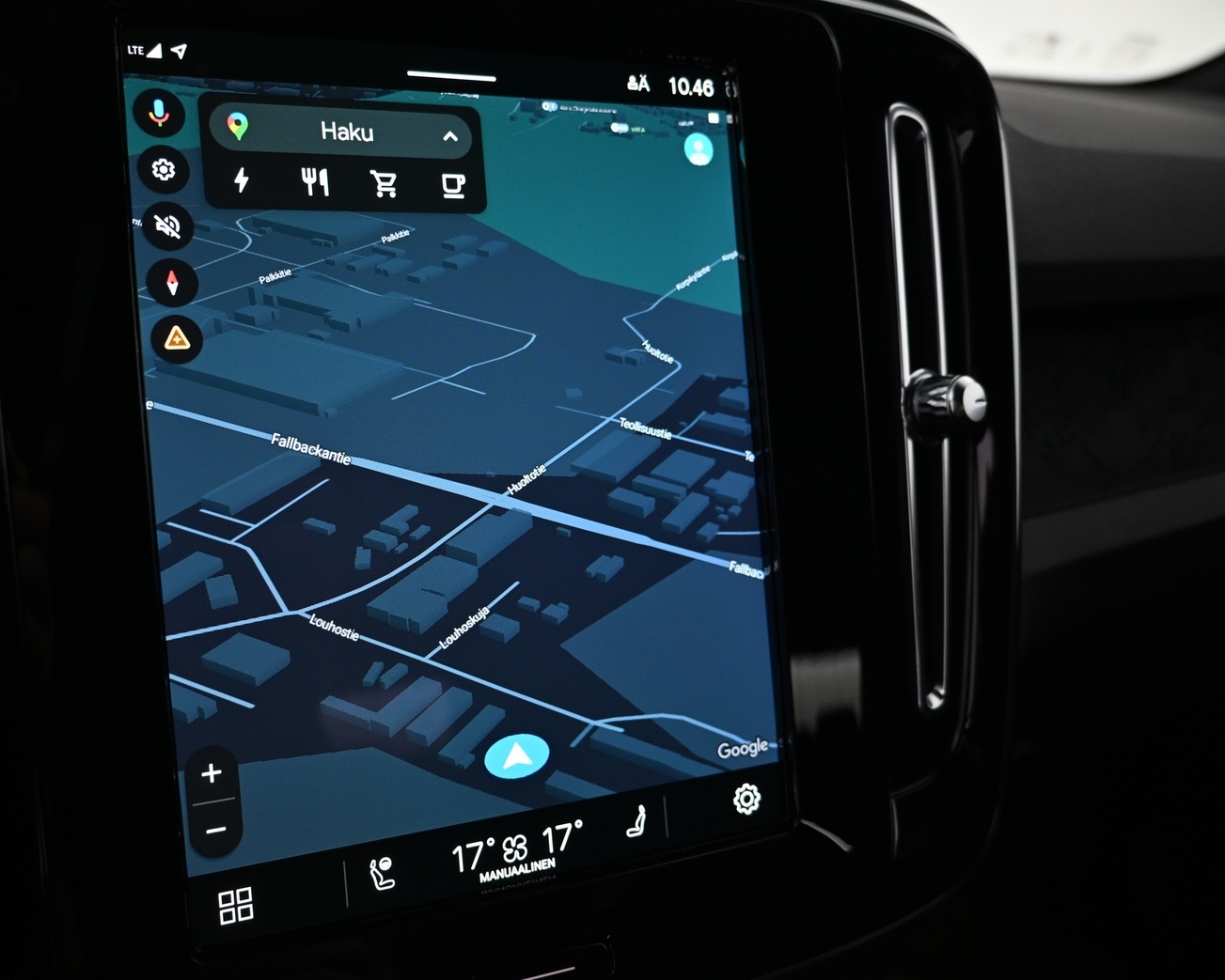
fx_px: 1015
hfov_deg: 62.0
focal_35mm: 28
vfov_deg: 51.5
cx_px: 534
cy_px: 491
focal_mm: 16
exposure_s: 1/25
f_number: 3.5
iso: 640
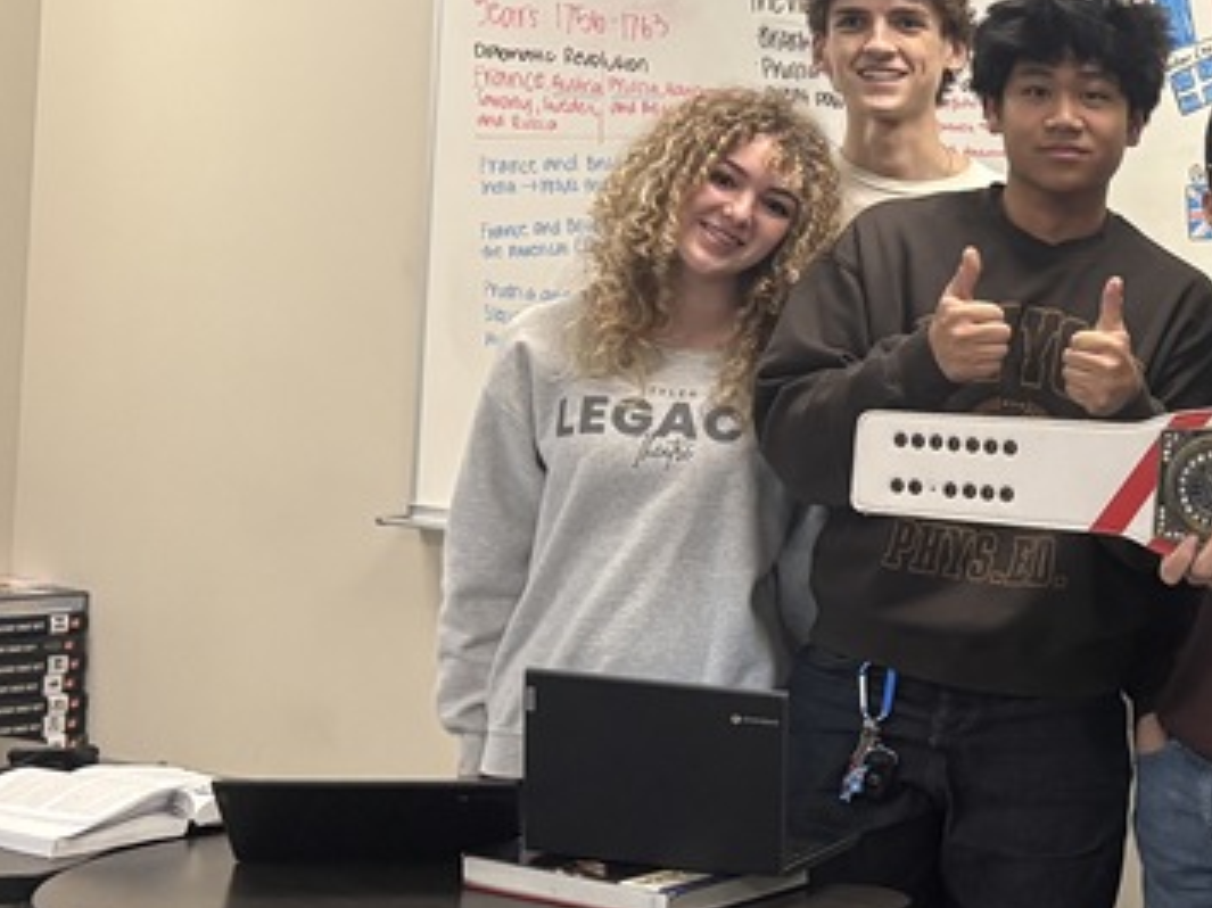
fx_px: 2625
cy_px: 355
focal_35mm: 75
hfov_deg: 22.9
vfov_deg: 19.6
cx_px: 1615
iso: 200
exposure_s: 1/60
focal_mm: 5.96
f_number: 1.6
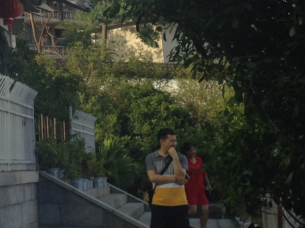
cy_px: -88
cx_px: -165
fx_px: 899
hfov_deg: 17.2
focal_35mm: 102
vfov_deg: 13.8
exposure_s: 1/536
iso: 50
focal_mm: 4.12
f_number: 2.4
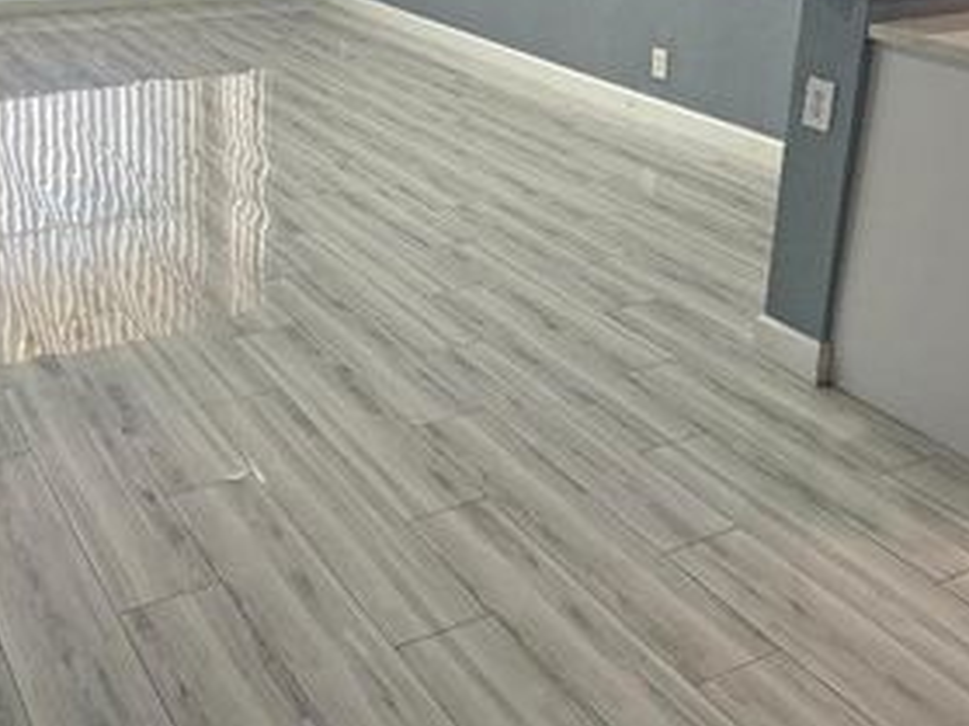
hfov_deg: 43.4
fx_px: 1203
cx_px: 351
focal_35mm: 43
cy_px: 102
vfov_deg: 32.3
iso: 200
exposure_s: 1/120
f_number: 1.78
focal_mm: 6.86
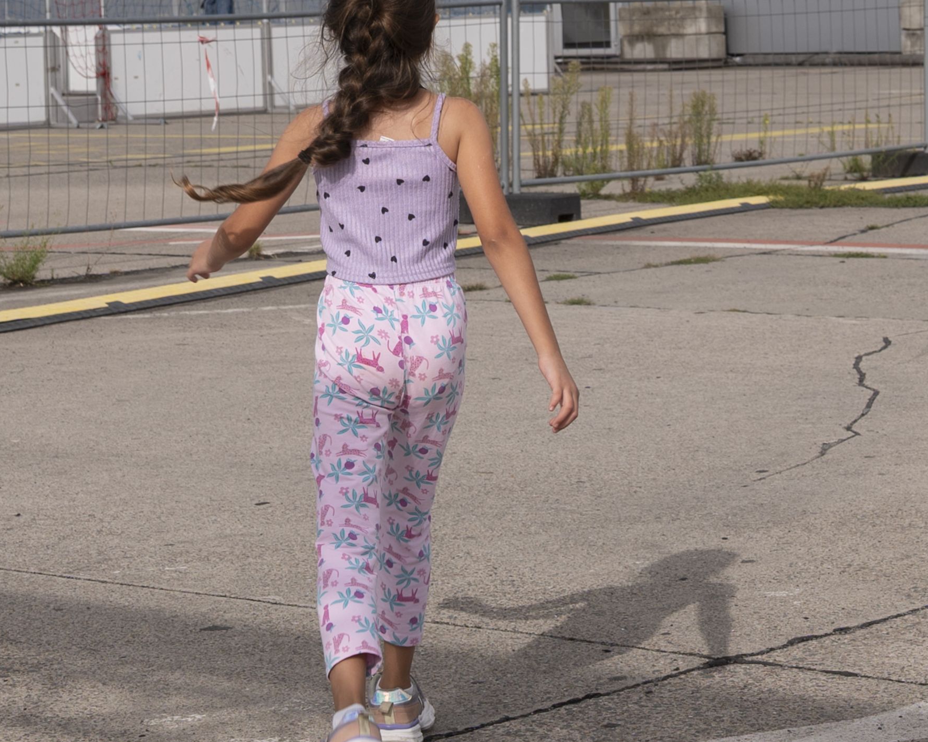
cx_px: 465
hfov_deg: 18.8
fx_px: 2801
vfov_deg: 14.8
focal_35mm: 102
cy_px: -1
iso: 100
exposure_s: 1/320
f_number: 7.1
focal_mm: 32
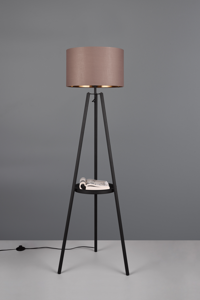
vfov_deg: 39.6
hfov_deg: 27.0
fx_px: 416
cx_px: 97
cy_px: 148
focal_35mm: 50
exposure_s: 1/13
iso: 100
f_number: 10
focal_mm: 48
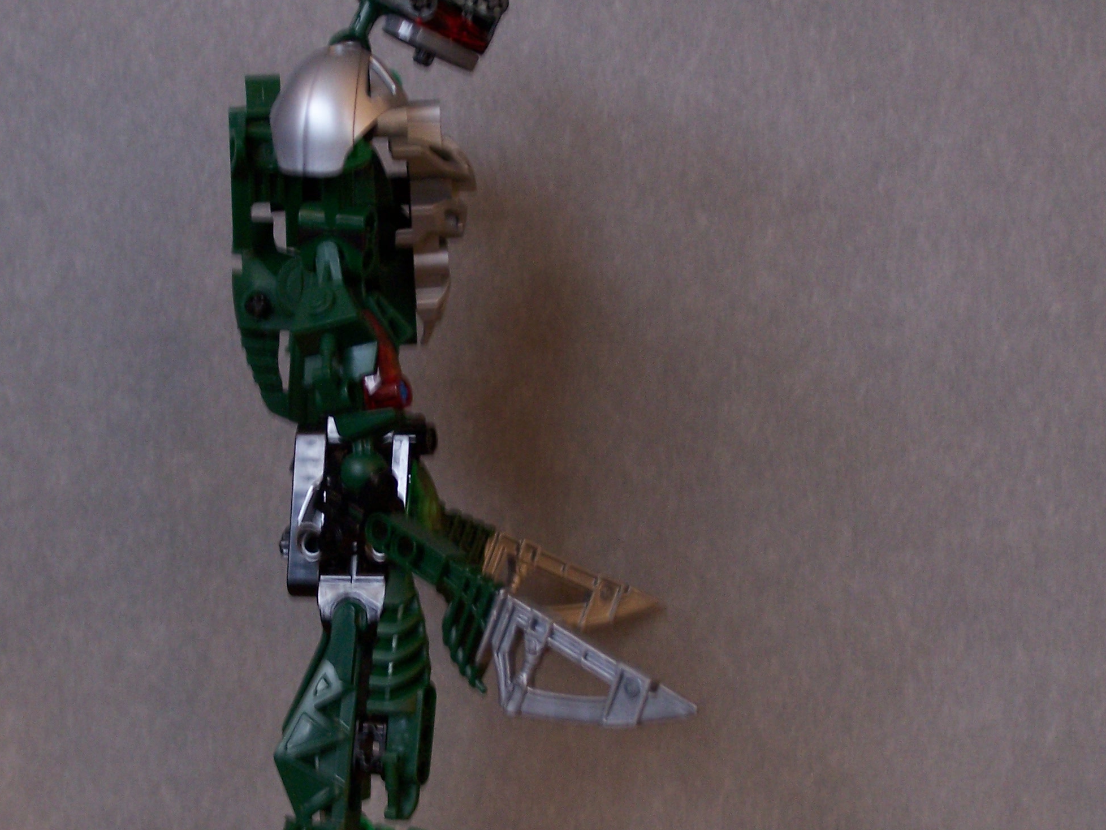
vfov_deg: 13.7
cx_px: 386
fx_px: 3451
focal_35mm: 108
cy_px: 443
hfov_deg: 18.2
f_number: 3.2
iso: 140
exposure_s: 1/4
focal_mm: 13.7
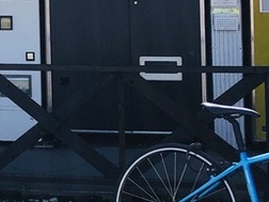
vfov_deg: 13.1
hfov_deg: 16.5
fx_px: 863
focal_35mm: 111
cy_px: -27
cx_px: -101
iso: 20
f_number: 1.8
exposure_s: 1/1656
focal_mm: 3.99
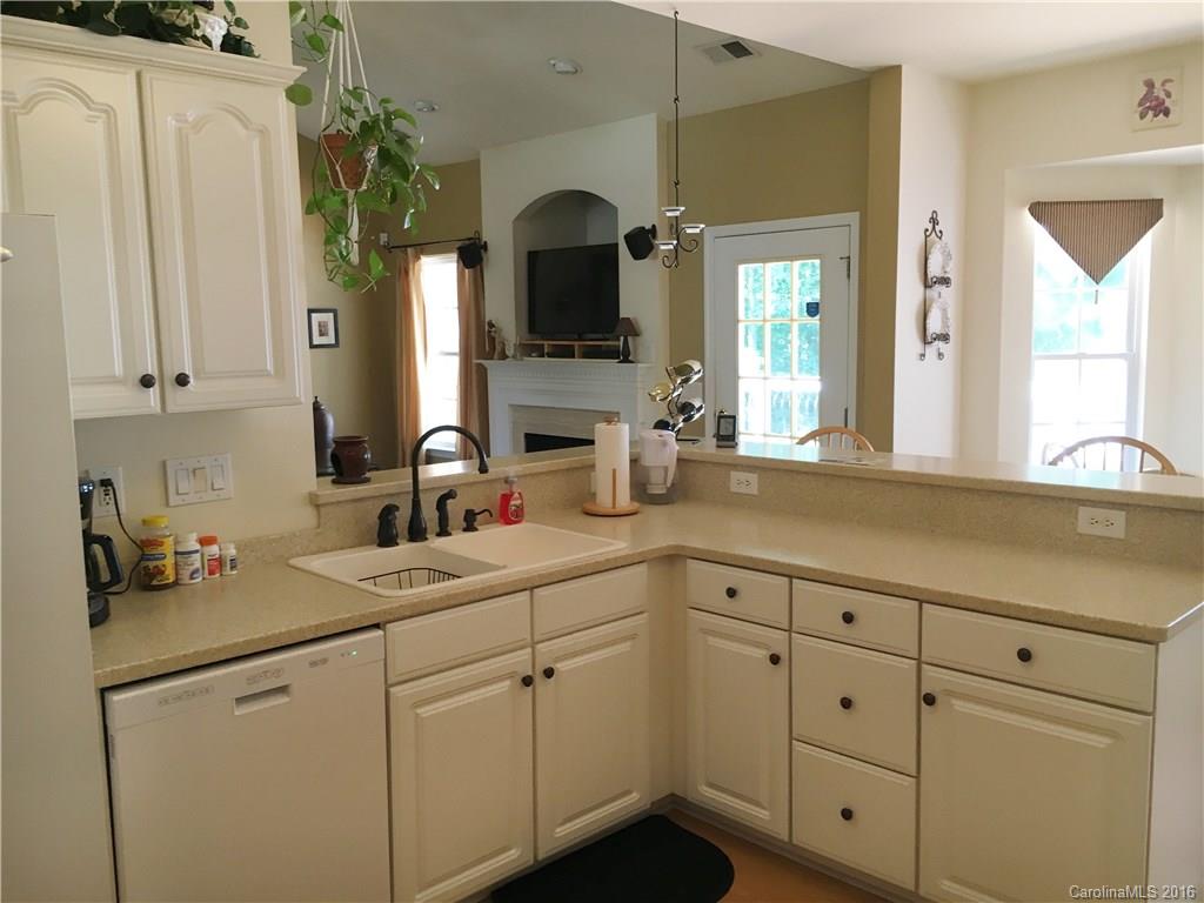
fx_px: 1009
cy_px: 452
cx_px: 602
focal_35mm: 29
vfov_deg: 48.2
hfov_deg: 61.7
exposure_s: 1/30
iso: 64
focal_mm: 4.15
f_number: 2.2
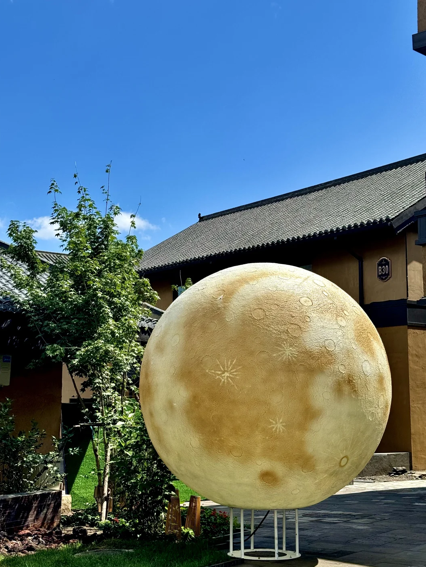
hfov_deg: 29.7
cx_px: 212
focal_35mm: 49
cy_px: 286
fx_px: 804
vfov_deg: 38.9
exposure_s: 1/5376
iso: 64
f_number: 1.78
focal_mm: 6.86
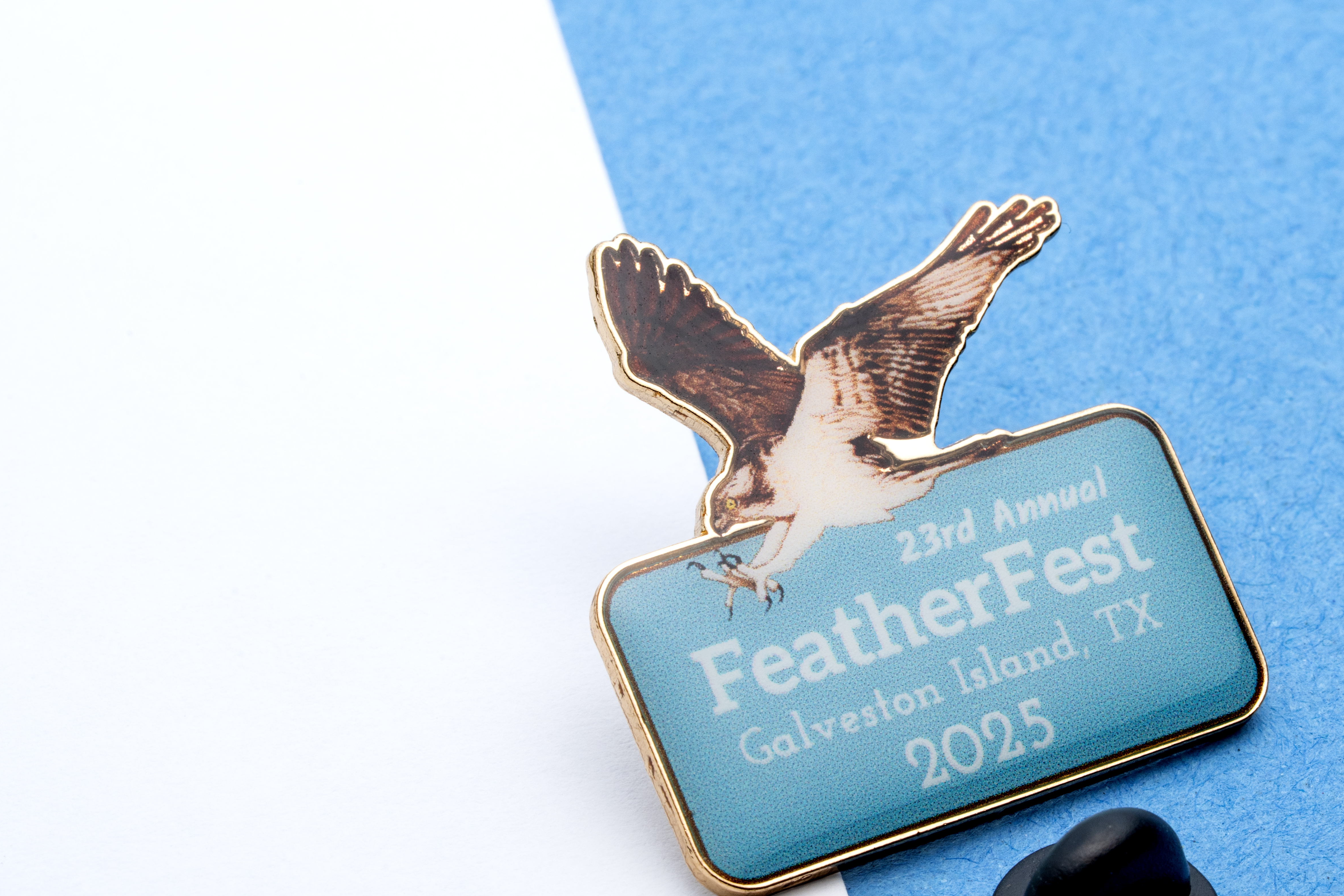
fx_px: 5002
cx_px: 899
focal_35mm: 134
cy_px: 537
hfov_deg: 15.3
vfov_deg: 10.2
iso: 400
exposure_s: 1/8
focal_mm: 90
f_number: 19
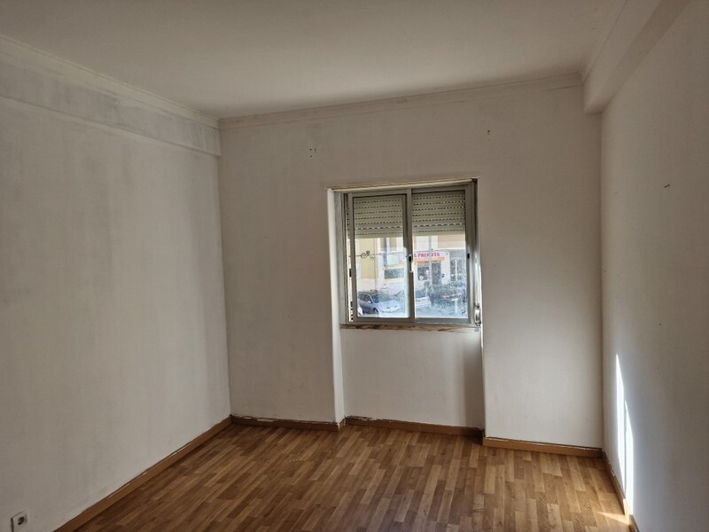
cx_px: 354
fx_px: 471
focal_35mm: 23
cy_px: 266
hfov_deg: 73.9
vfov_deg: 58.9
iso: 50
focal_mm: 6.4
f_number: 1.8
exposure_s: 1/180
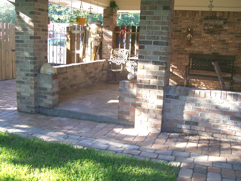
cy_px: 90
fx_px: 251
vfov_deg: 39.7
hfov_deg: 51.4
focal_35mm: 36
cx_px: 120
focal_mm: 6
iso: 80
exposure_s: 1/97.5
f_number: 2.7
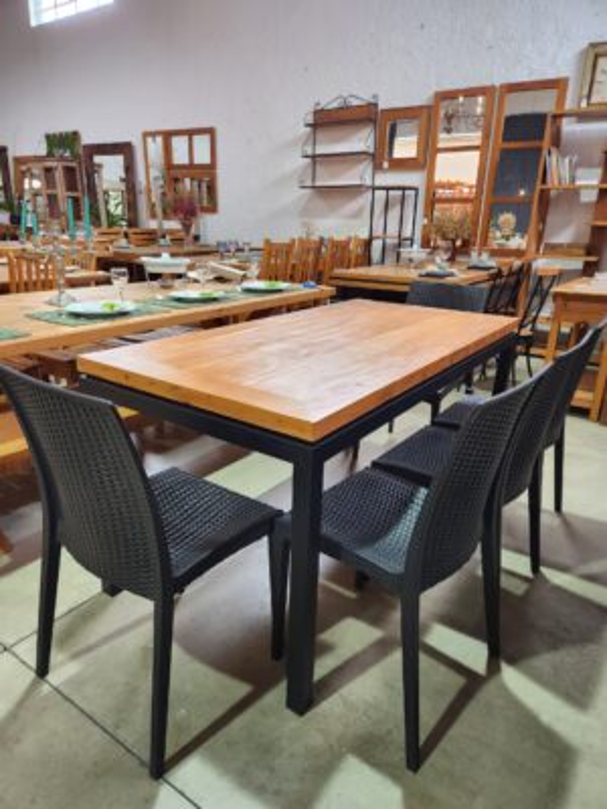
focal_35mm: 23
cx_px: 304
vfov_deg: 73.9
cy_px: 404
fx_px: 538
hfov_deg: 58.9
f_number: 1.8
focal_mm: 5.4
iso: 160
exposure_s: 1/120
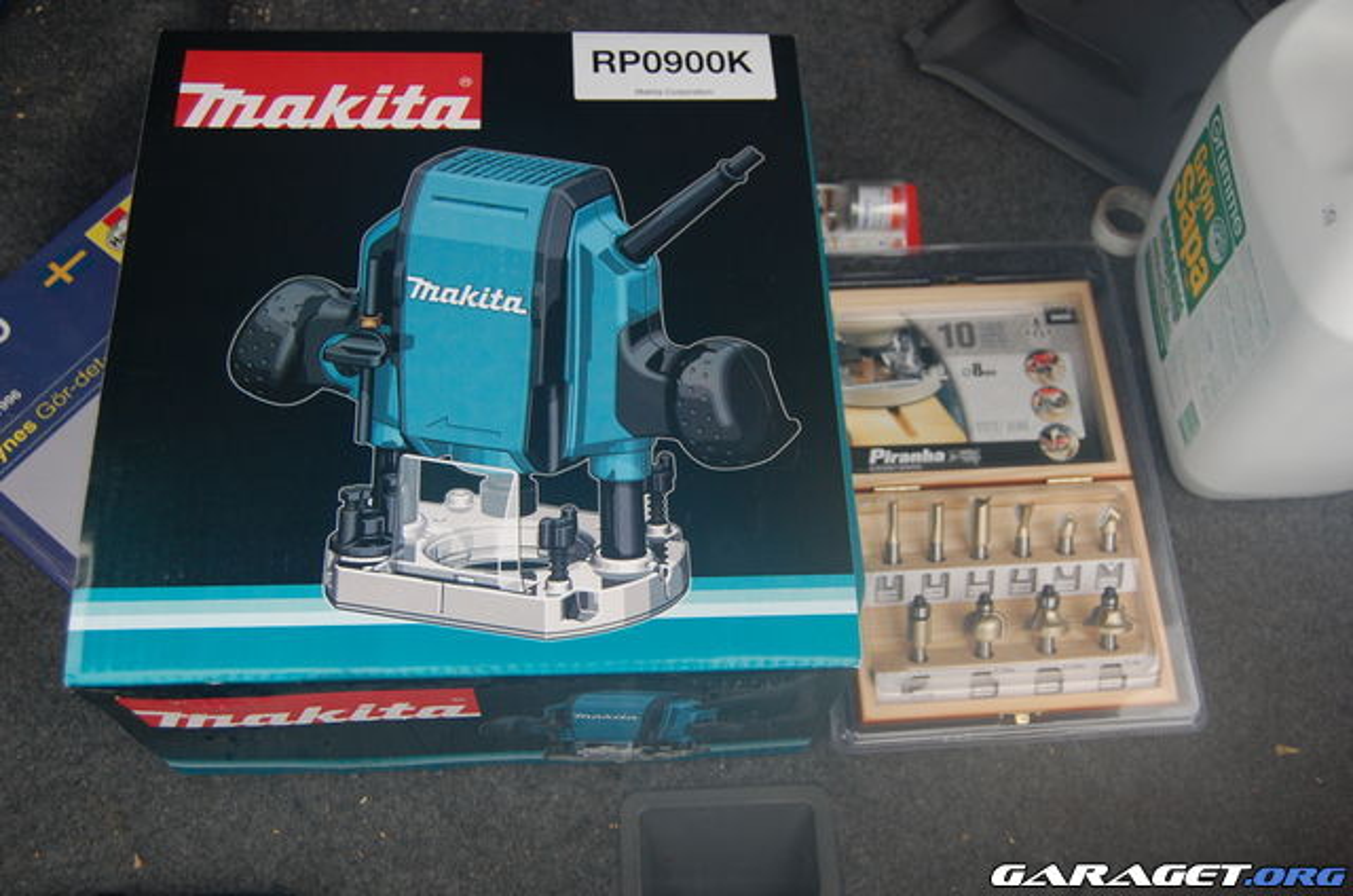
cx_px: 676
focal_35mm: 36
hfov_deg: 53.2
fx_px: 1350
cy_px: 448
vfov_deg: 36.7
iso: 400
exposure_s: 1/60
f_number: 4
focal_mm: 24
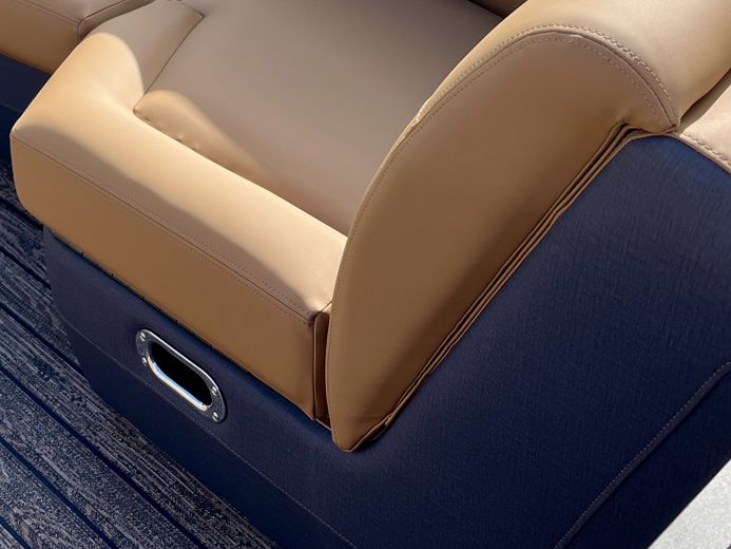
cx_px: 177
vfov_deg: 23.6
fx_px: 1267
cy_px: 25
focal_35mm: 60
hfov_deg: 31.6
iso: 50
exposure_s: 1/1238
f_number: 1.6
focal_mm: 5.1
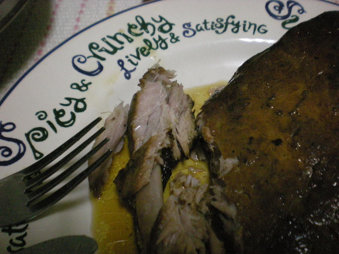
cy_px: 127
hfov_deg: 49.0
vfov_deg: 37.7
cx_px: 170
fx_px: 372
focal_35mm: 38
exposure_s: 1/85
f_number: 3.1
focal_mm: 6.3
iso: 718
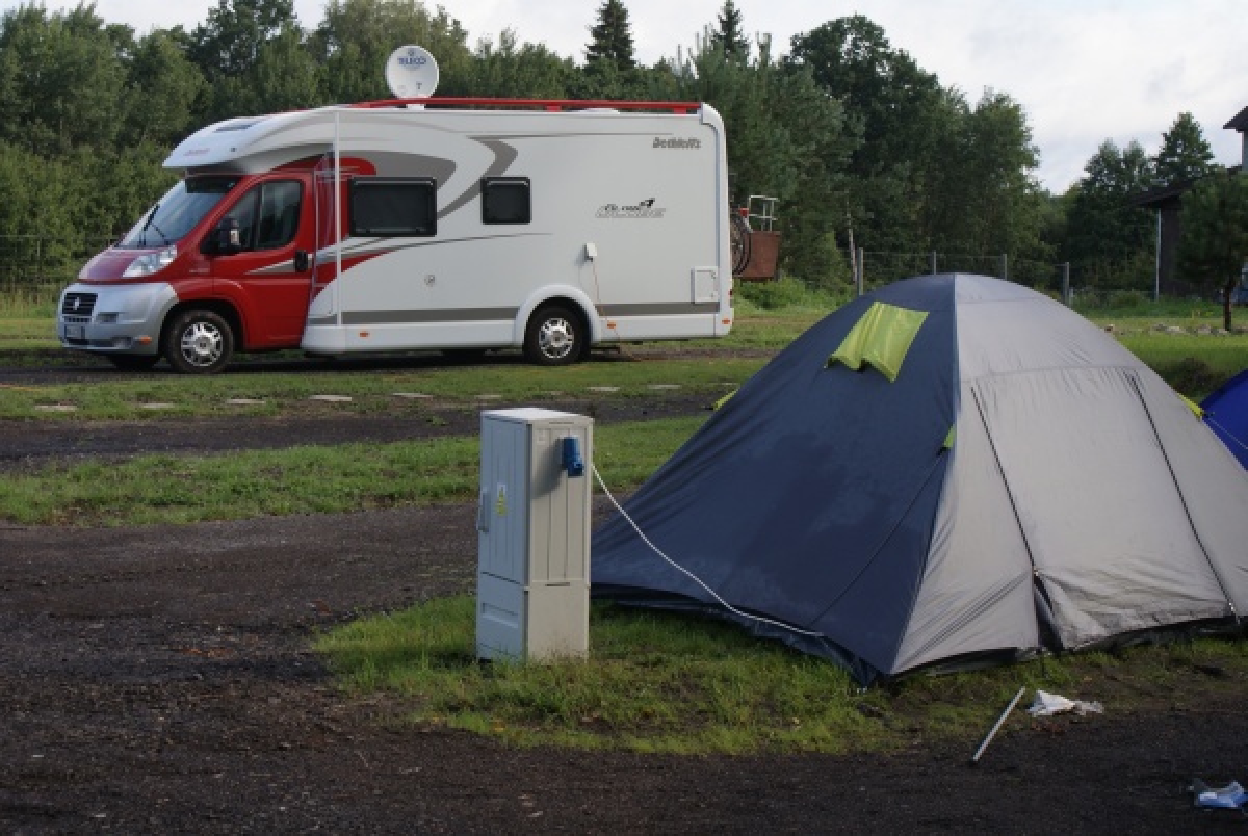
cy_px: 418
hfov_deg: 29.8
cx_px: 624
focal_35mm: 68
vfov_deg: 20.2
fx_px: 2343
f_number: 8
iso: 100
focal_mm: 45
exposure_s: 1/125
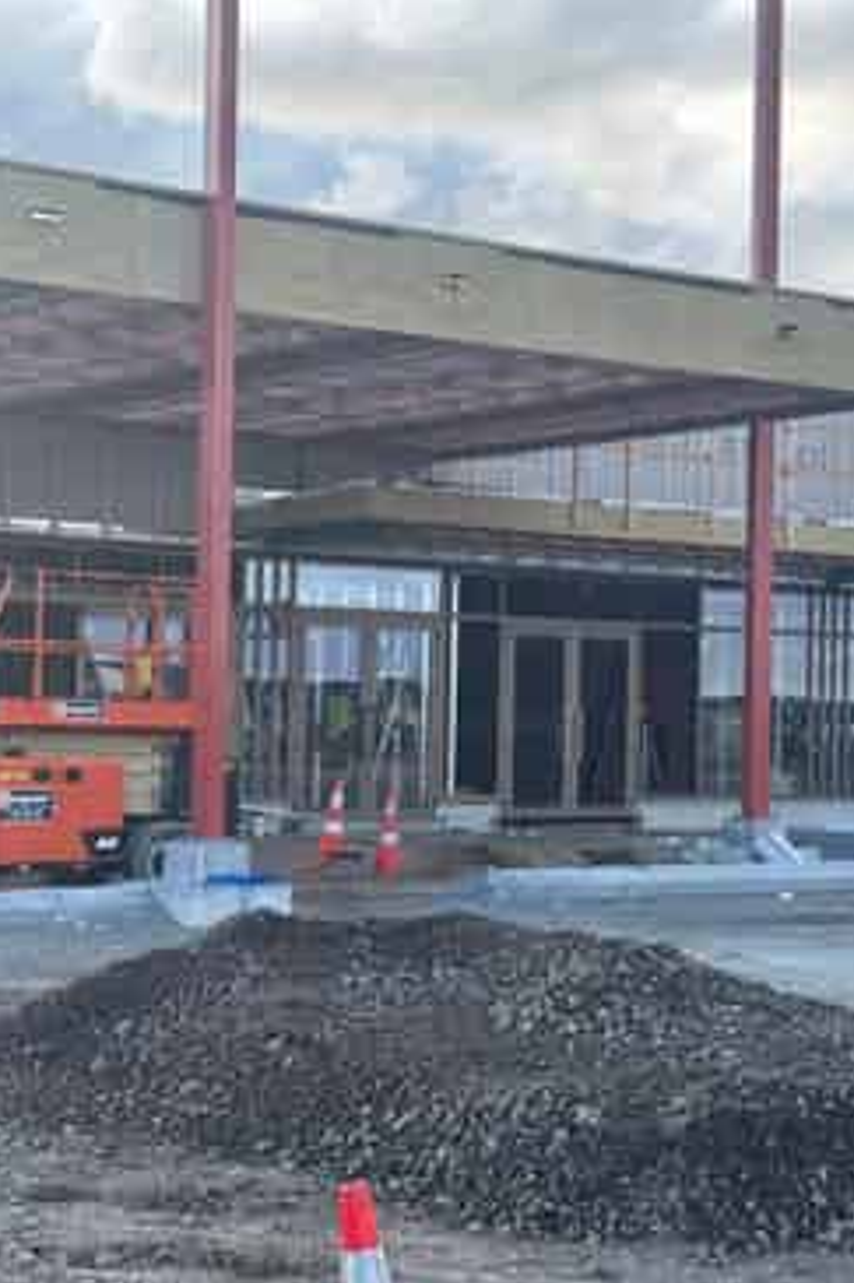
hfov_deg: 18.6
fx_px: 2600
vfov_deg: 27.7
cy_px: 642
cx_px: 624
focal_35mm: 73
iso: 32
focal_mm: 5.96
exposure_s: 1/670
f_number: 1.6
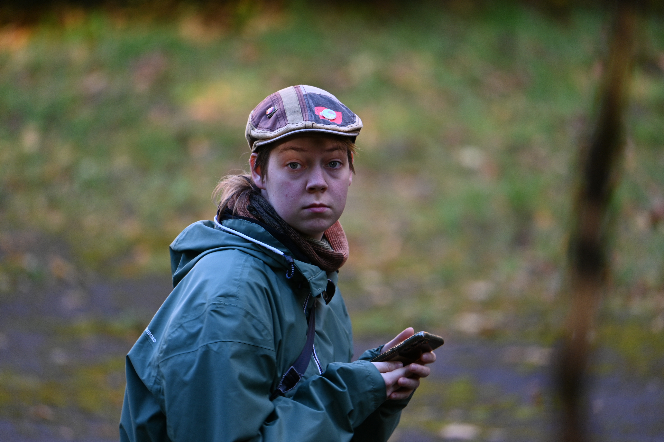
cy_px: 221
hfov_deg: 4.1
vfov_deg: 2.7
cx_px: 332
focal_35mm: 500
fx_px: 9216
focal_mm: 500
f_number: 6.7
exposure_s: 1/100
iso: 500
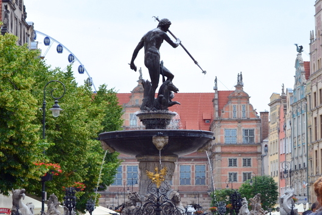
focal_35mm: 125
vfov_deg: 11.0
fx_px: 1116
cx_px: 136
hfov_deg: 16.4
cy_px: 116
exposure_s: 1/250
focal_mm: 55
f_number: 10
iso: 400
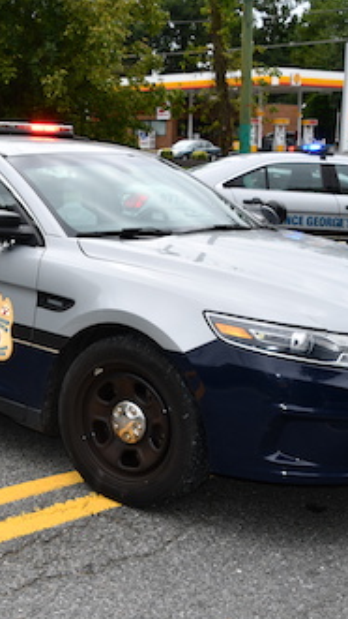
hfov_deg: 20.7
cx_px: 47
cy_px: 310
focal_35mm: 57
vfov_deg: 36.6
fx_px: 936
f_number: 7.1
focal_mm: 24
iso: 100
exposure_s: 1/250
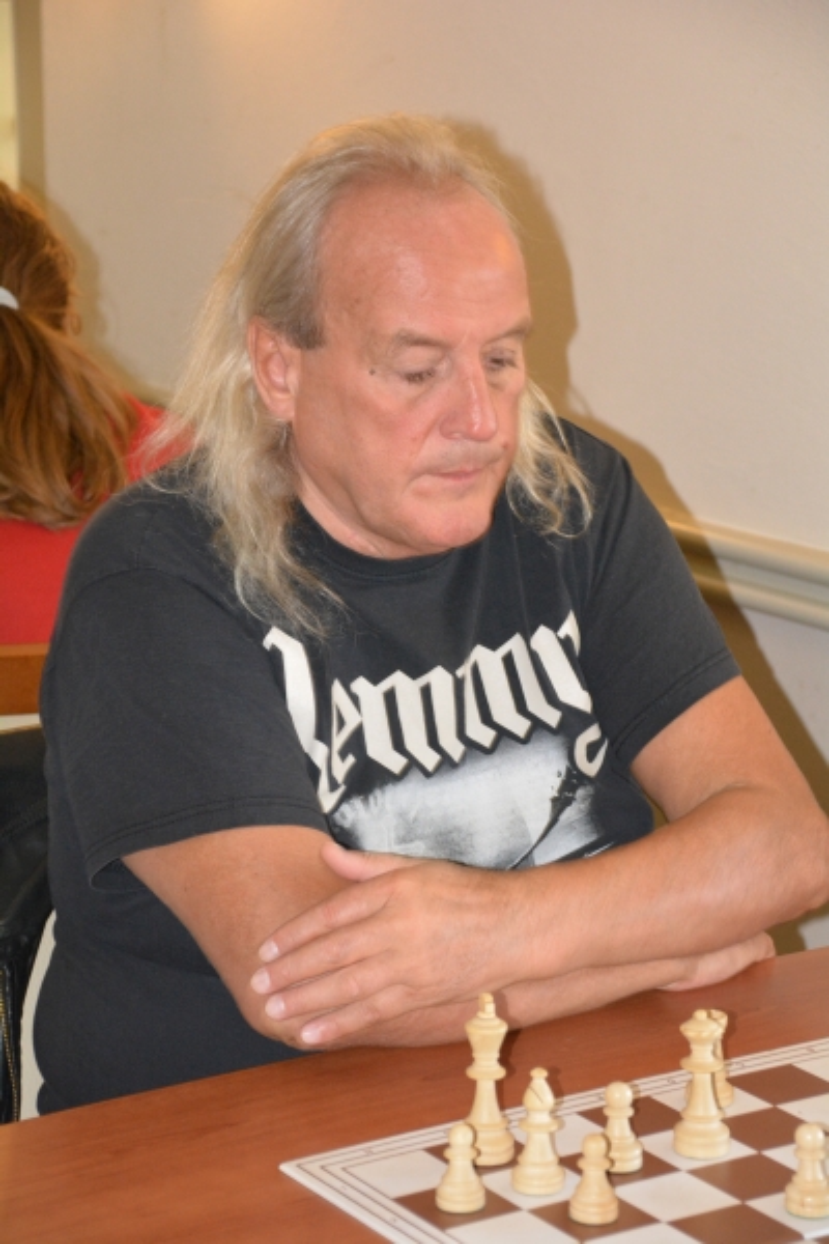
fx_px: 3212
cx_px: 414
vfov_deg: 21.9
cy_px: 622
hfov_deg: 14.7
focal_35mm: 93
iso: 2200
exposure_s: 1/60
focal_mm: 62
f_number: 5
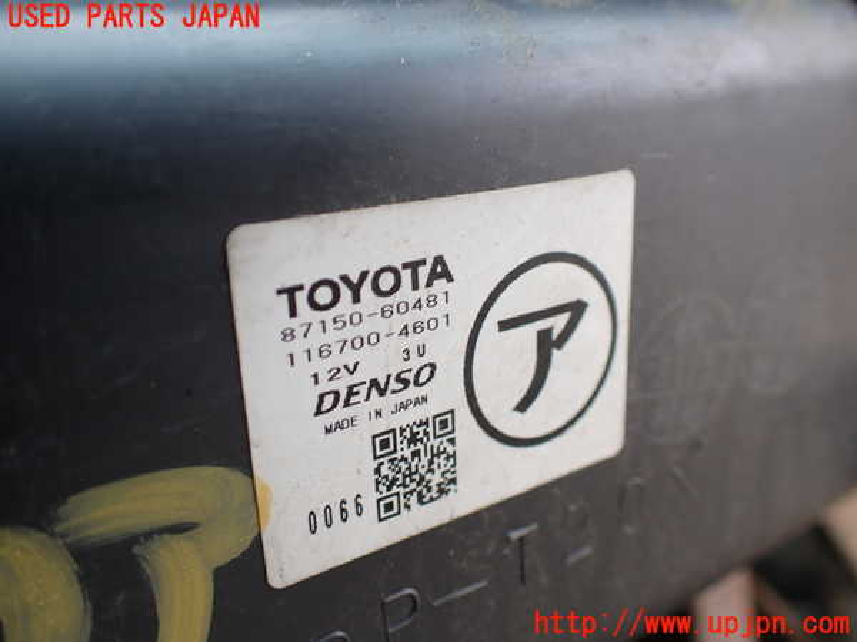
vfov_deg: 46.8
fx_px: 743
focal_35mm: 30
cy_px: 321
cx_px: 428
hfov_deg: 60.0
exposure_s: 1/125
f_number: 2.3
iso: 100
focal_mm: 5.4
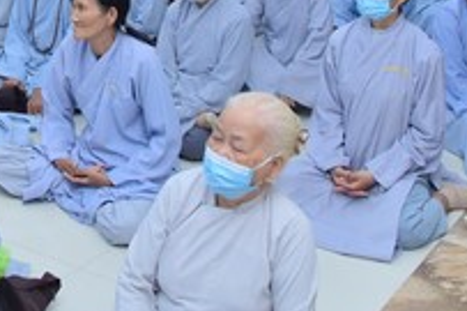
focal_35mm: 77
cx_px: 53
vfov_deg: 17.0
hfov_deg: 25.6
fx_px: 998
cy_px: -55
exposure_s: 1/160
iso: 1000
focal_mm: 24
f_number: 5
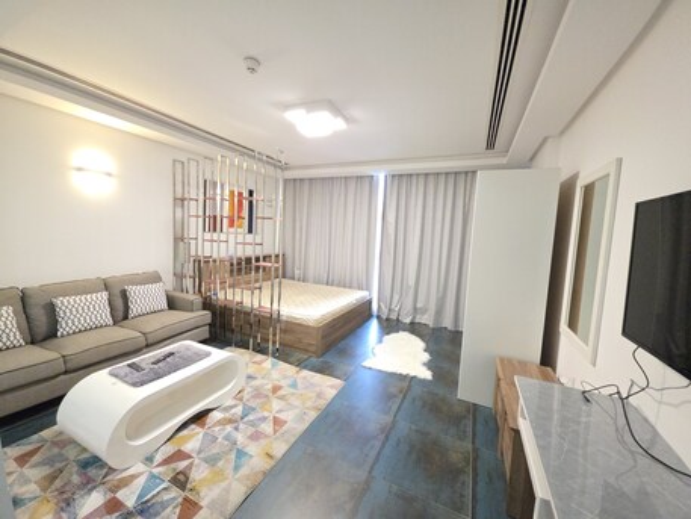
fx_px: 260
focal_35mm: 13
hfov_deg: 106.2
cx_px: 346
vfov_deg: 89.9
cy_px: 260
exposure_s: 1/60
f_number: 1.9
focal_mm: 2.2
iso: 640
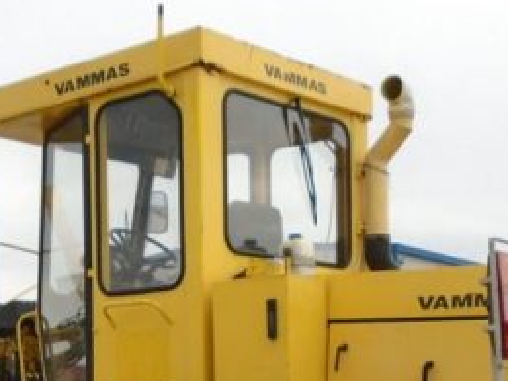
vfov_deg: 17.6
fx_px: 1174
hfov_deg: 24.3
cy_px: 445
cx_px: 176
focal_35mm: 80
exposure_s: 1/320
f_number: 3.2
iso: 100
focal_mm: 4.6
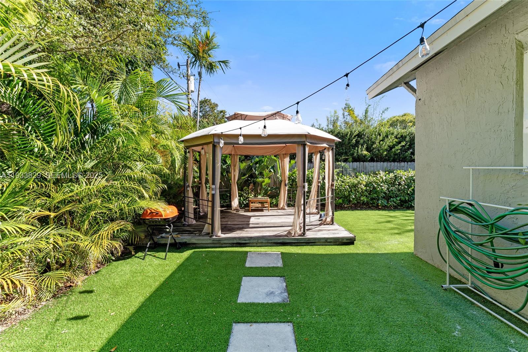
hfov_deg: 104.3
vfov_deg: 81.2
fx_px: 205
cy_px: 176
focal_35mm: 14
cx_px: 264
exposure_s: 1/25
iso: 100
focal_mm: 14
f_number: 9
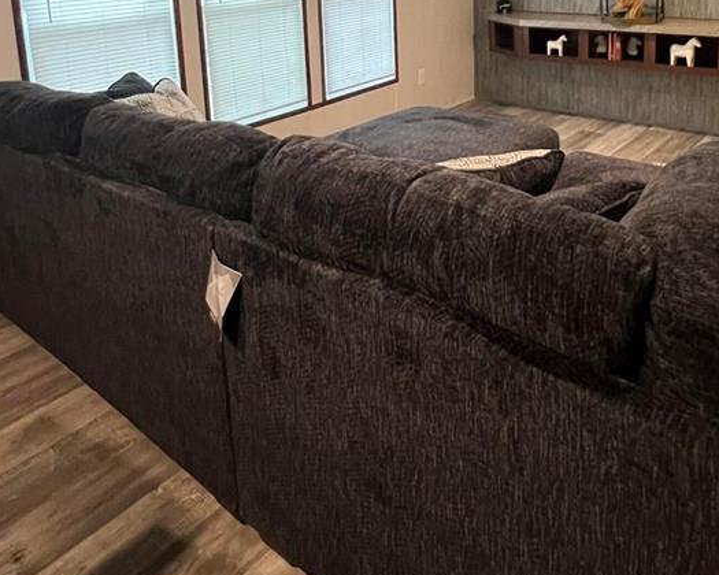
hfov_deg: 60.3
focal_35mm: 29
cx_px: 394
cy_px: 70
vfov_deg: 45.8
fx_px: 617
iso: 500
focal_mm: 1.57
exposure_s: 1/60
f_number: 1.8
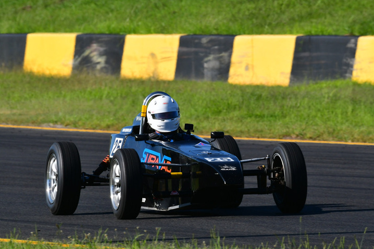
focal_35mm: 802
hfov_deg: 2.6
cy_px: 125
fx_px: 8333
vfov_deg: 1.7
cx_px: 205
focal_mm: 480
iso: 500
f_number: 13
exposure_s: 1/640
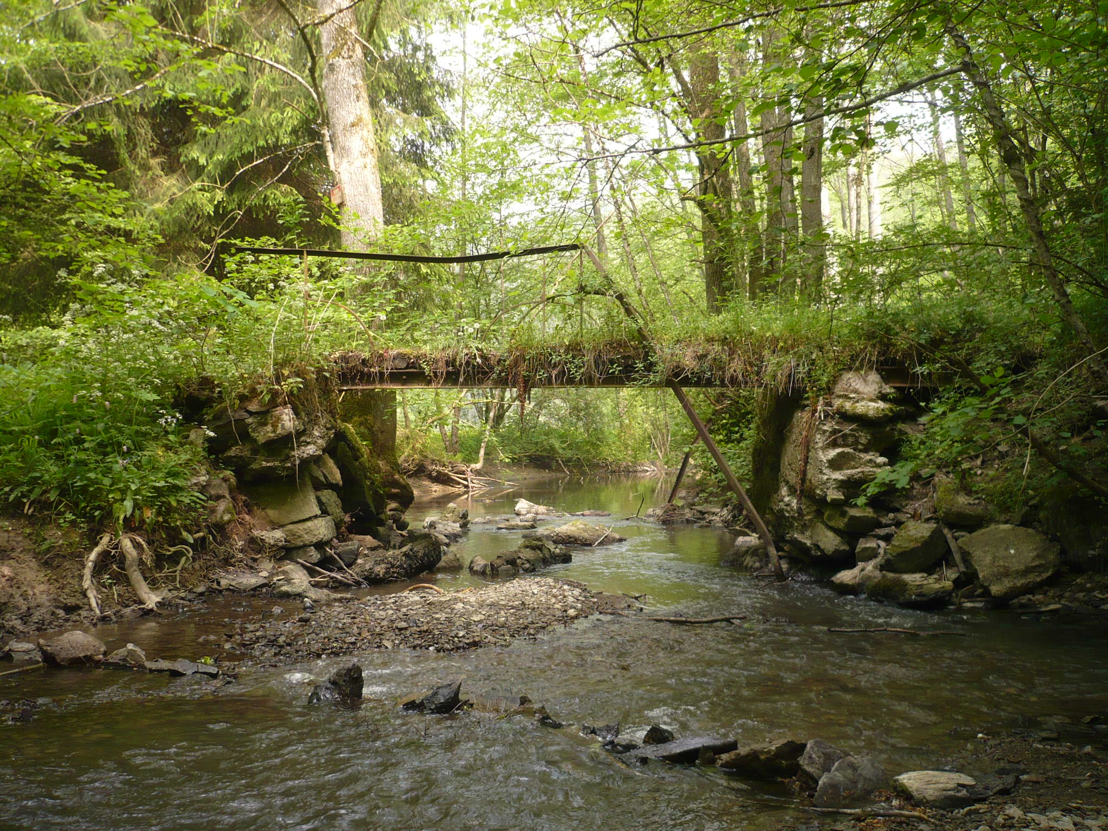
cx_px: 554
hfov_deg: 52.6
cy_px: 416
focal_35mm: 35
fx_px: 1120
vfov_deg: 40.7
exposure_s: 1/100
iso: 100
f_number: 2.8
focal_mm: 5.8
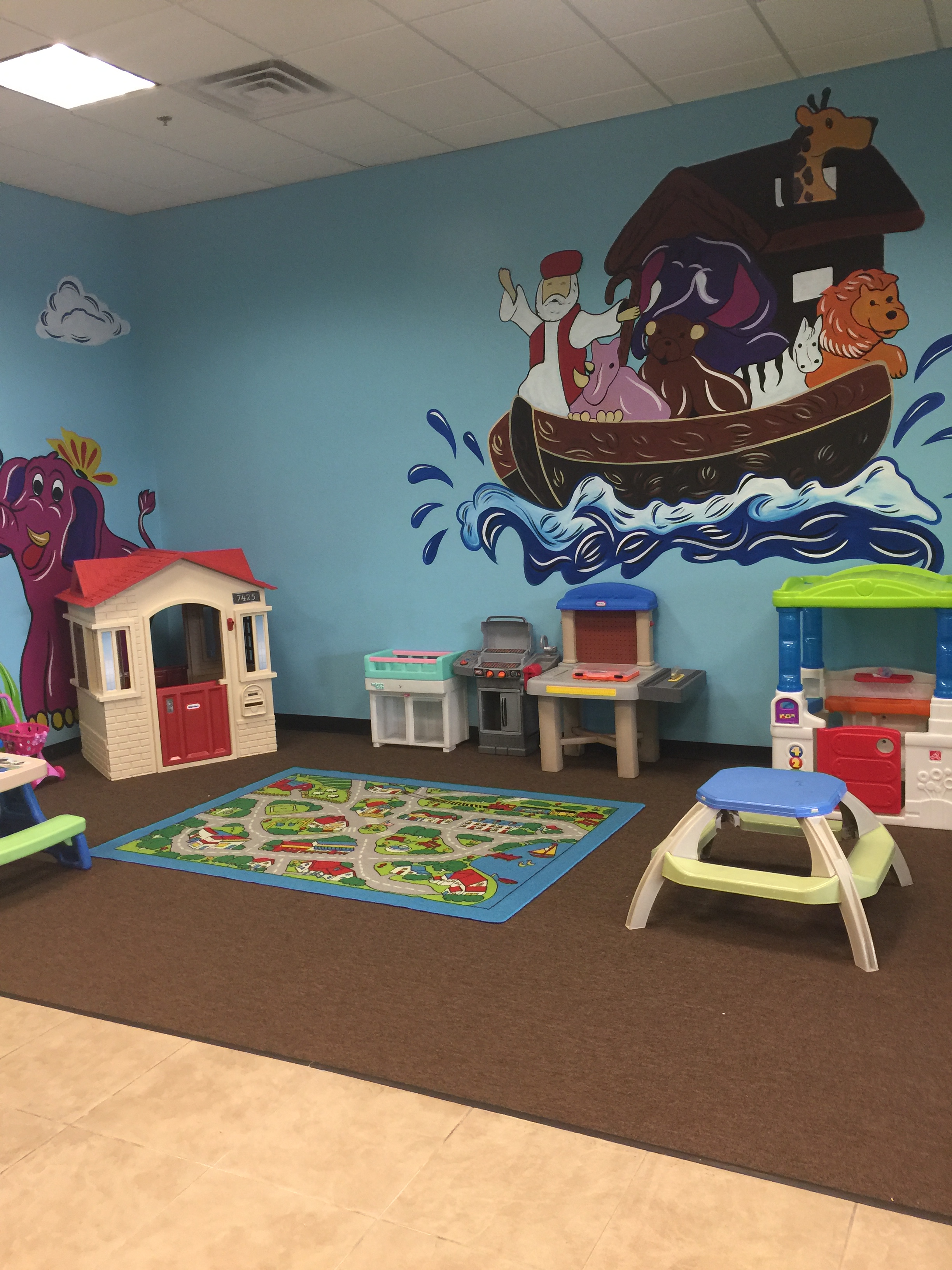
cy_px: 635
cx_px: 476
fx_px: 1063
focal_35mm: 29
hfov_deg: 48.2
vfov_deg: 61.7
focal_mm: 4.15
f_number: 2.2
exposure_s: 1/15
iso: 64
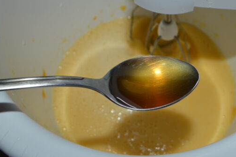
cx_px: 162
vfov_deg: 26.9
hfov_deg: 39.1
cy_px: 85
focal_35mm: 50
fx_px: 327
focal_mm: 24
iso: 100
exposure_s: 1/60
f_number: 8
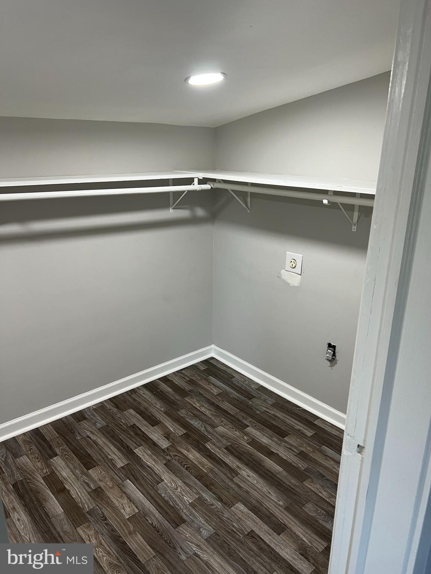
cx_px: 216
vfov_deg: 67.3
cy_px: 287
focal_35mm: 26
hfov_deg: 53.1
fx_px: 432
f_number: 1.5
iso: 80
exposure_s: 1/60
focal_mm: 5.7
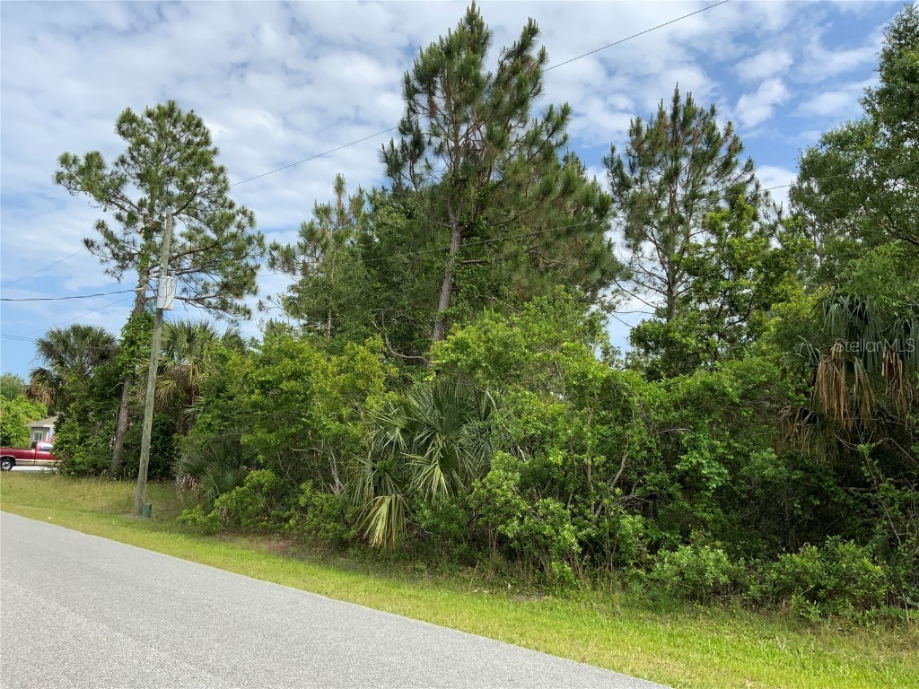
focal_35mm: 29
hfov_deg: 61.7
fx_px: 770
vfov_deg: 48.2
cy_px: 344
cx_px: 460
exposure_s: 1/1490
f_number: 1.8
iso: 16
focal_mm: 3
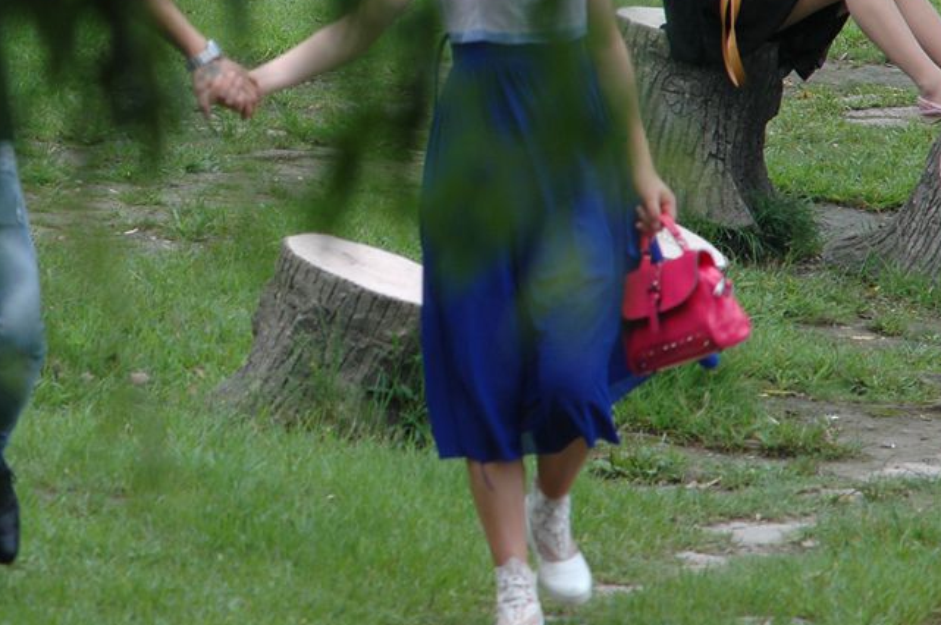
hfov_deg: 4.1
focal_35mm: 503
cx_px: 228
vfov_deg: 2.7
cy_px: 172
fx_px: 13134
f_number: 7.1
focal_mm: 210
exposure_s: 1/125
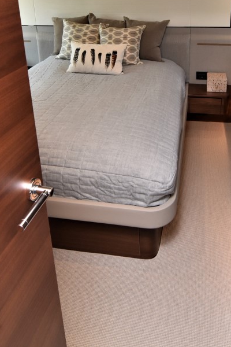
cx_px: 140
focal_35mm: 33
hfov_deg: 39.8
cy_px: 71
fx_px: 318
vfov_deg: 53.5
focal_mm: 11
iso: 800
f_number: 5
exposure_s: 1/100
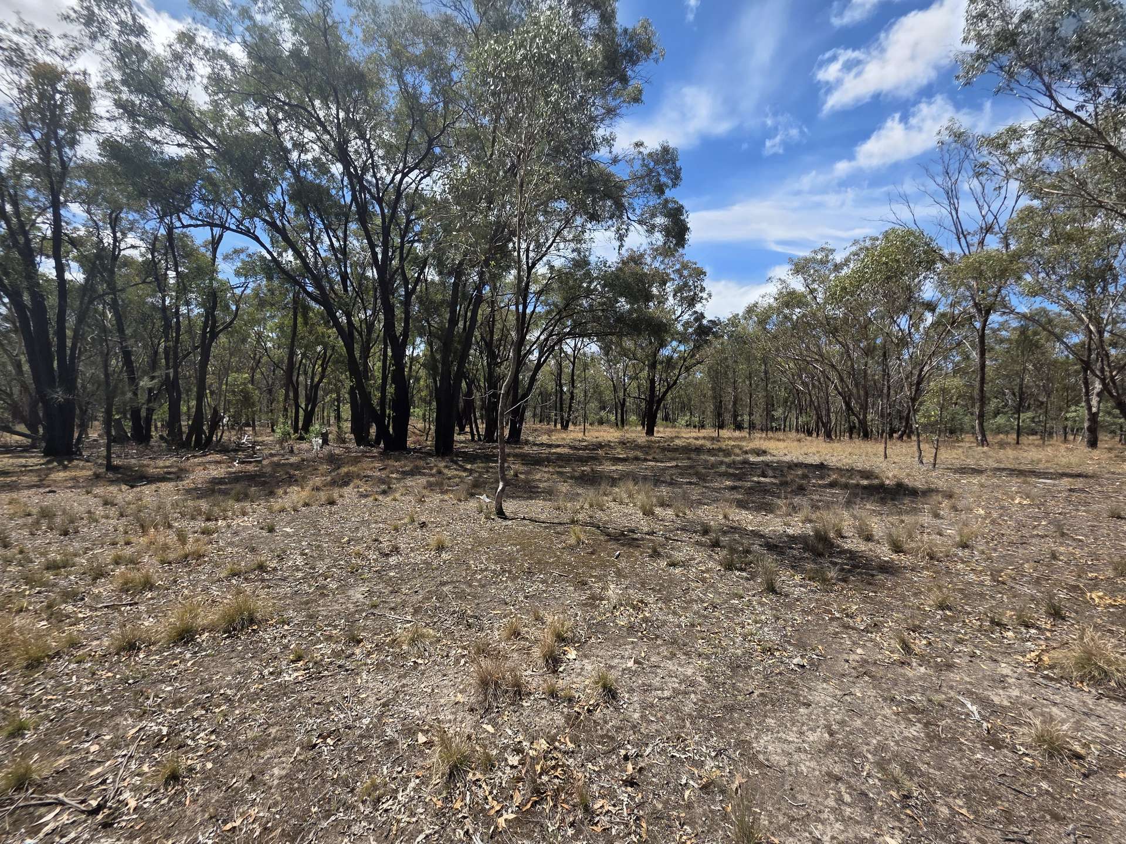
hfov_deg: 106.2
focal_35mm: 13
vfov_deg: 89.9
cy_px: 422
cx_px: 563
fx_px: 423
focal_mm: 2.2
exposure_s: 1/1559
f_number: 1.9
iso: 40
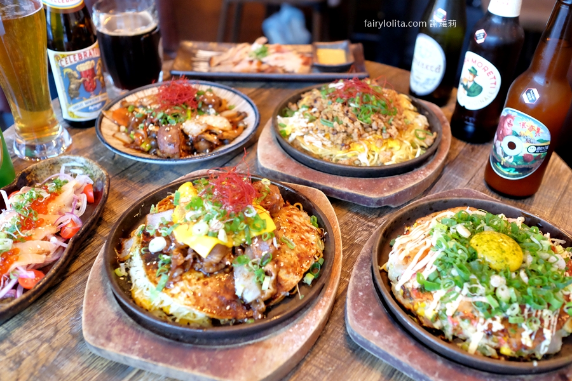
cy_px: 190
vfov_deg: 37.9
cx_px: 286
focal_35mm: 35
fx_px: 556
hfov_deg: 54.4
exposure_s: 1/40
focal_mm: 23
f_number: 2.8
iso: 3200
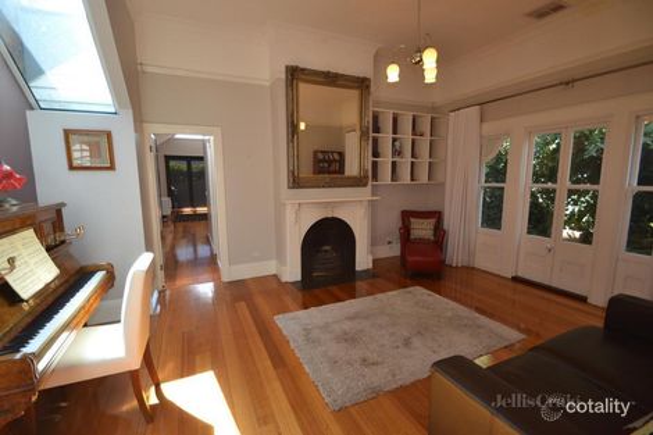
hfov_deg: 100.4
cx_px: 326
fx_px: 272
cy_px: 218
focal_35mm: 15
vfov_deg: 77.3
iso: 400
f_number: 3.5
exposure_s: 1/200
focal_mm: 10
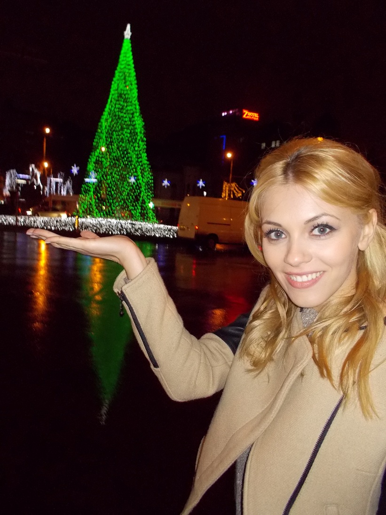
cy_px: 258
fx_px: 431
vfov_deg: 61.7
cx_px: 193
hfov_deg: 48.2
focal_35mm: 29
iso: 500
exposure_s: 1/30
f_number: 3.3
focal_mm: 4.1
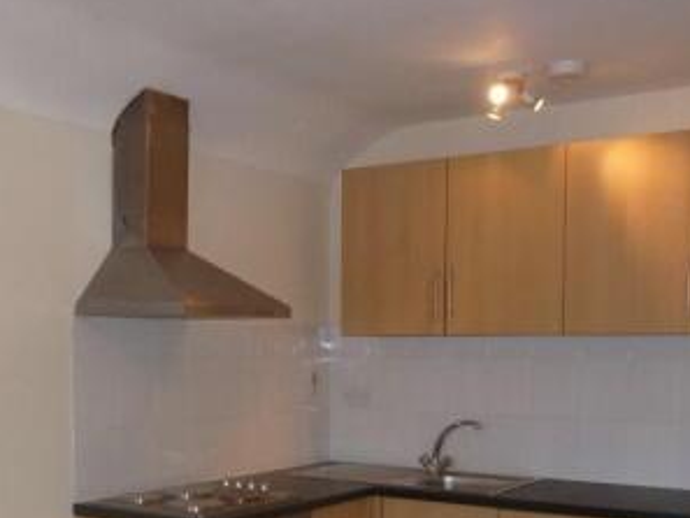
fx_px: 977
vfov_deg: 28.7
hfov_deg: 38.8
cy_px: 454
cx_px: 282
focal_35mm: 49
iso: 200
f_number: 3.3
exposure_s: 1/30
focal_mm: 4.1
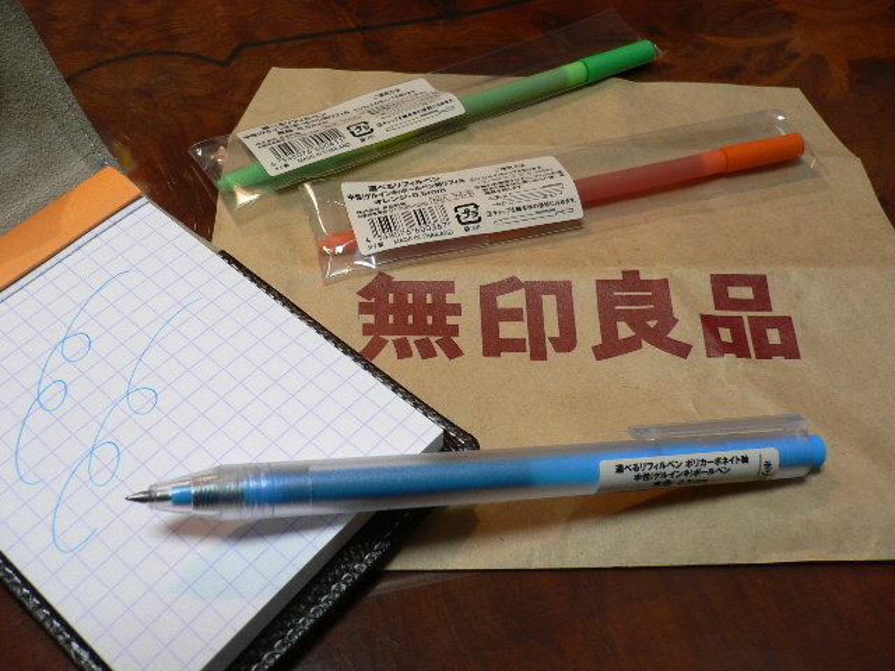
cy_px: 336
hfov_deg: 52.6
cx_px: 448
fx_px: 905
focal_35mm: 35
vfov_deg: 40.7
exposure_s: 1/15
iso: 150
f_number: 2.8
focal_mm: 5.8
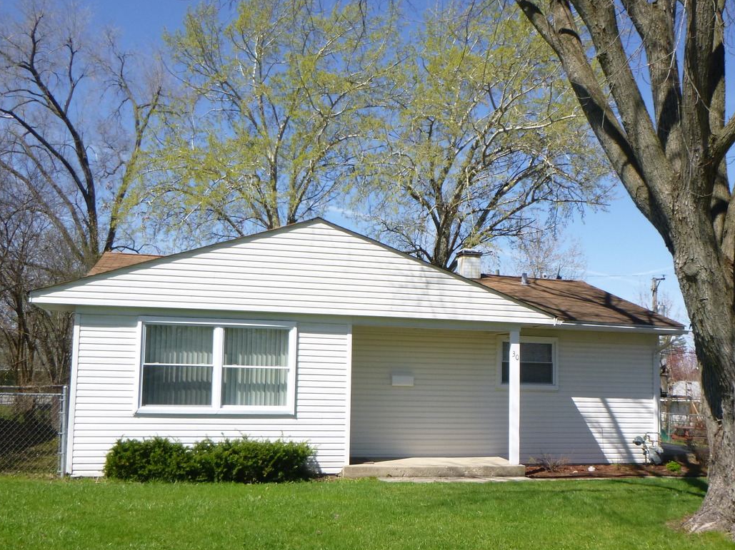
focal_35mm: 35
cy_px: 325
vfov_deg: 40.5
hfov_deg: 52.6
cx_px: 404
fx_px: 743
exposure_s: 1/500
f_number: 3.9
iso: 100
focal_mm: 4.5
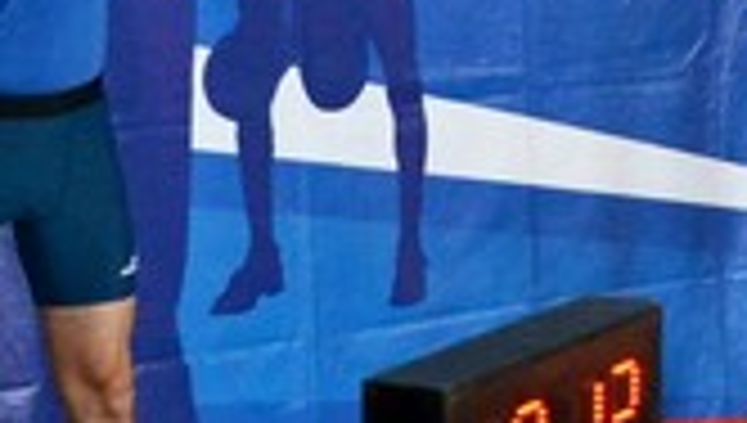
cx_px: 954
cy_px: -20
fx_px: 2996
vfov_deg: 8.0
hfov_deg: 13.7
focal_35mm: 151
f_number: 3.8
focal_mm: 20
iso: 1600
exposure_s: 1/640
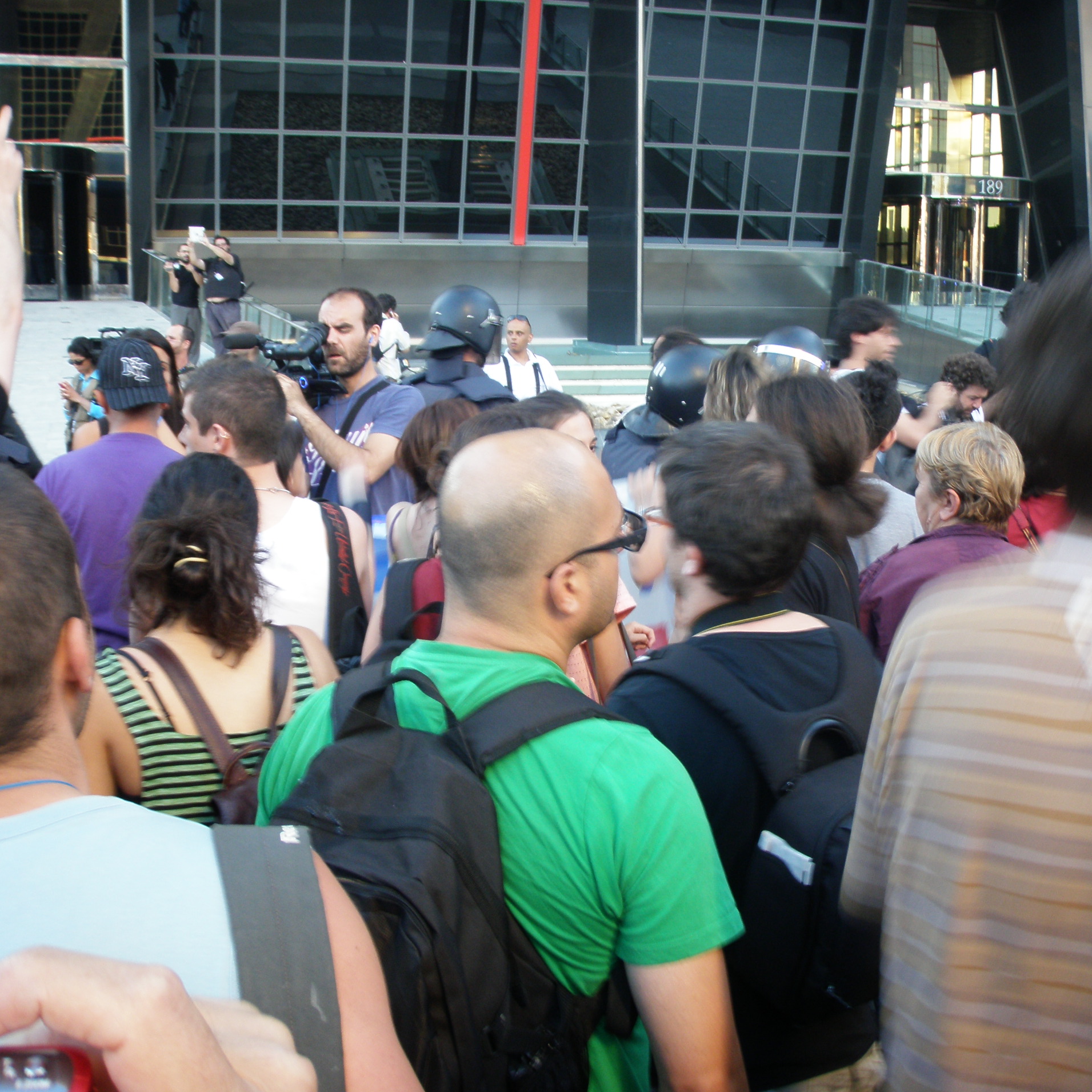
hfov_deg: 37.3
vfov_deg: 37.6
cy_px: 547
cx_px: 694
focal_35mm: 45
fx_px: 1606
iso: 100
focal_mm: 6.7
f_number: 3.5
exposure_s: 1/20
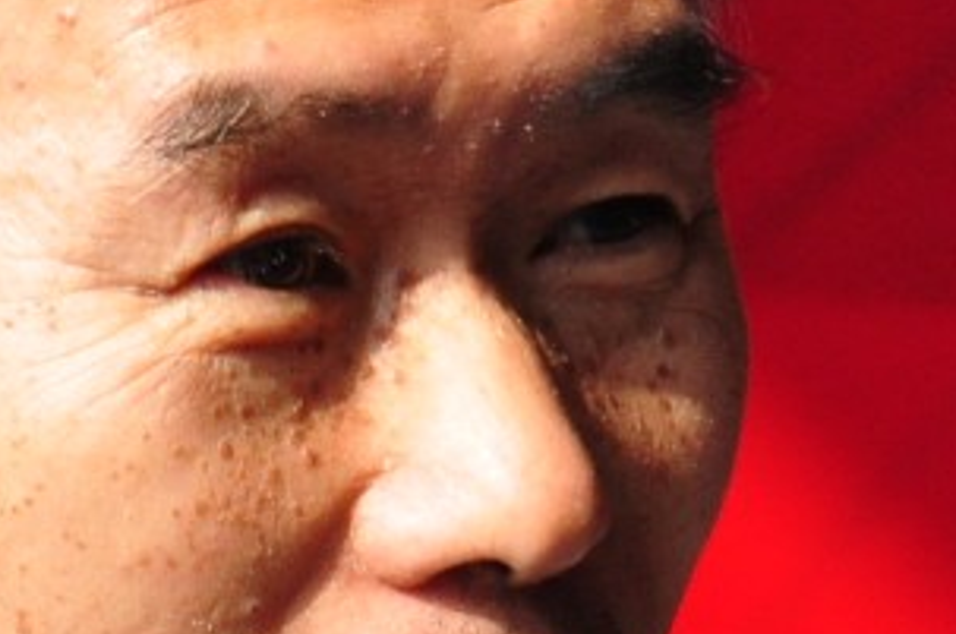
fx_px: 22076
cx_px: 470
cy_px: 833
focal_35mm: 833
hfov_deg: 2.5
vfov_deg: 1.6
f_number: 5.6
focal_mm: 105
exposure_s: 1/320
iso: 800
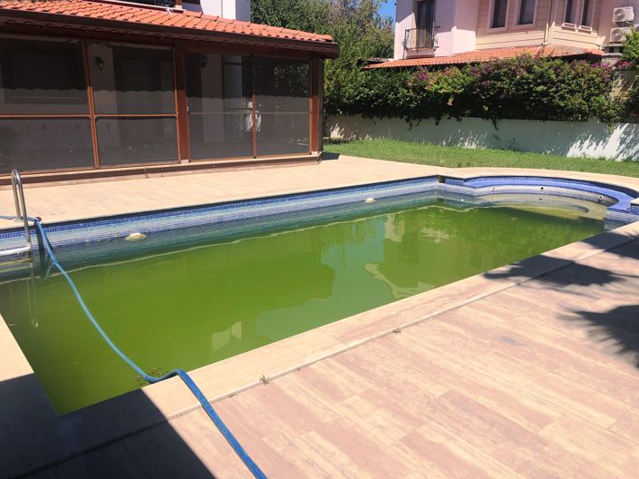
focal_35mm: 28
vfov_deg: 49.7
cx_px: 320
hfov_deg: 63.5
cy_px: 240
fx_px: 517
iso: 20
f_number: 1.8
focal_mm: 3.99
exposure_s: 1/3003
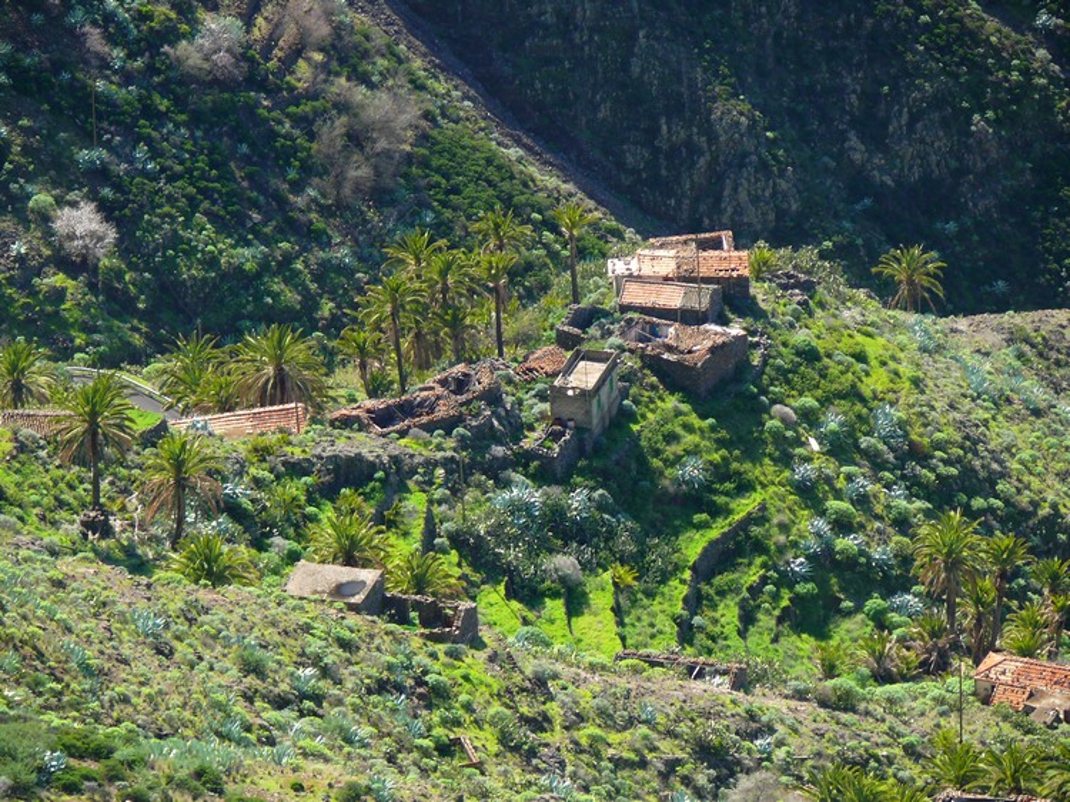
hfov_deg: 7.9
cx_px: 535
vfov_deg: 5.9
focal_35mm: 250
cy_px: 401
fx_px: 7725
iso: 100
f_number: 3.6
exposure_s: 1/80
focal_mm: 52.8
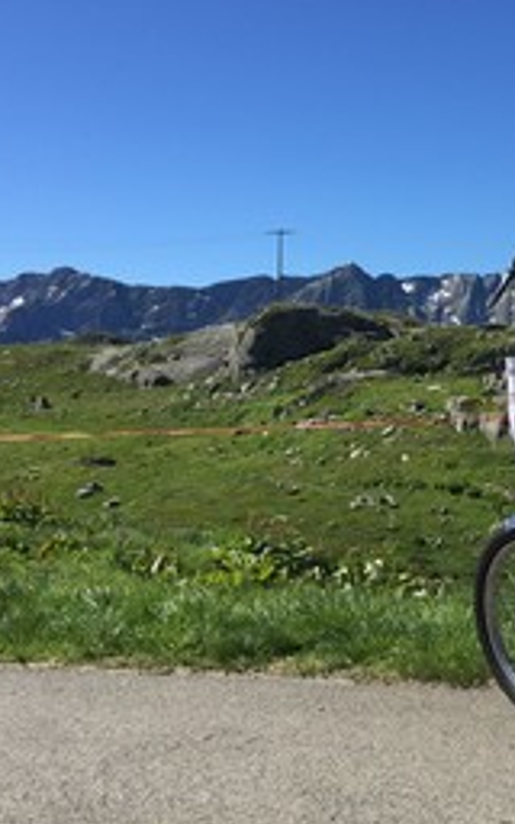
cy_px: 409
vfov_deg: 41.8
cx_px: 502
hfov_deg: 25.7
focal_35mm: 48
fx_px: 1078
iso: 32
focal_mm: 4.15
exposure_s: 1/1522
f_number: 2.2
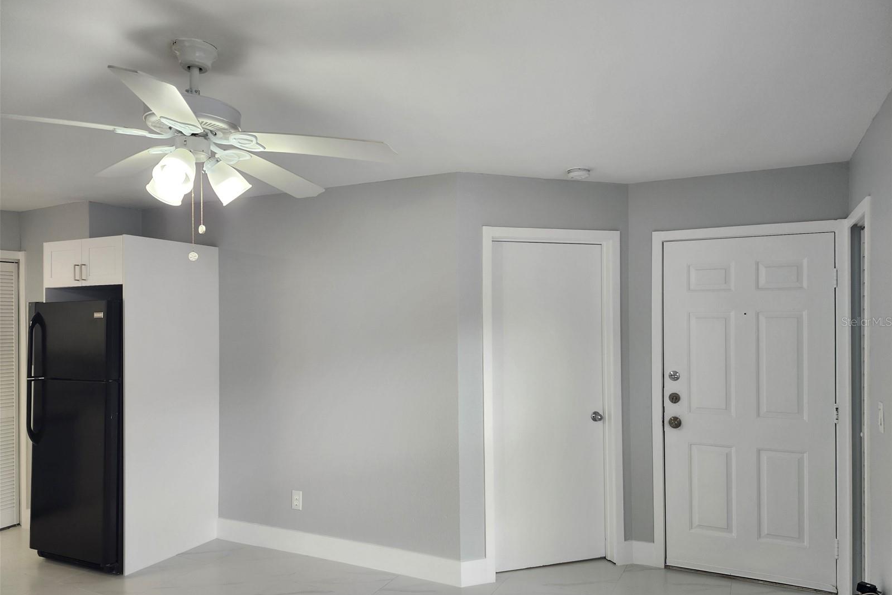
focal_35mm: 24
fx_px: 595
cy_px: 321
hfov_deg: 73.7
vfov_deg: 53.1
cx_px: 447
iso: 100
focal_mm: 5.54
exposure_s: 1/120
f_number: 1.8
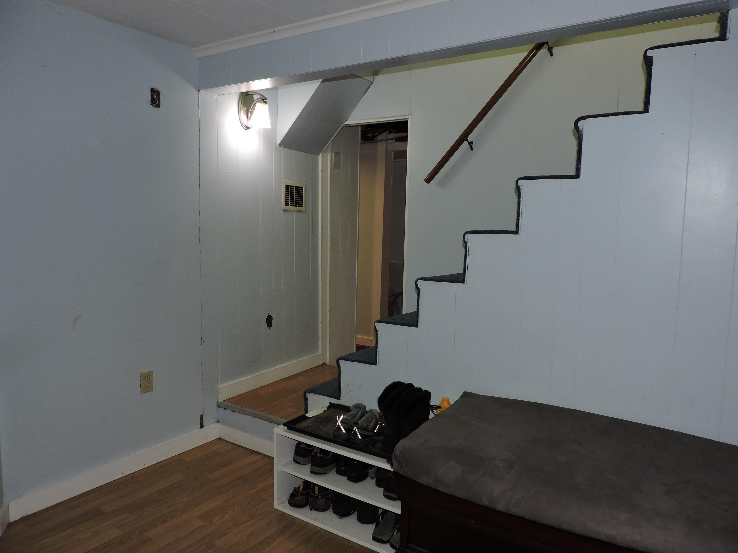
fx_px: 512
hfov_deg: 71.6
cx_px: 369
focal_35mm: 24
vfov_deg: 56.8
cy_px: 276
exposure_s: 1/30
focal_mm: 4.3
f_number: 3
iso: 200
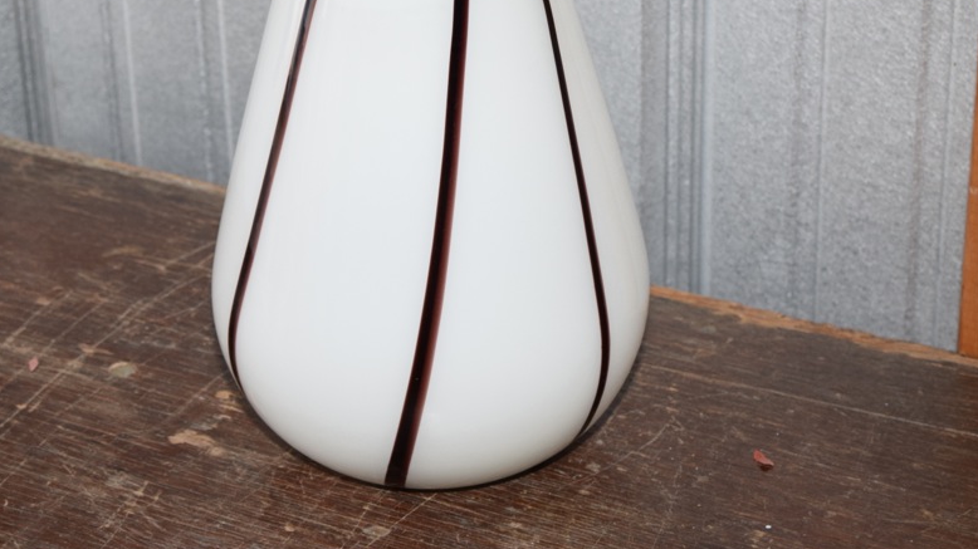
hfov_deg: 22.0
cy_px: 139
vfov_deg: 12.4
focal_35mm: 97
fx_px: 2515
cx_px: 405
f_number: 5.3
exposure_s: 1/80
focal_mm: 48
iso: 800
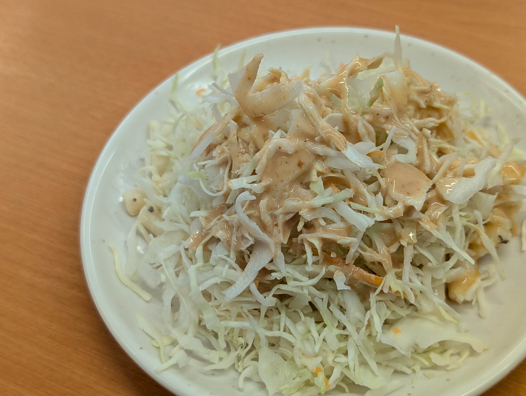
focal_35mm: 49
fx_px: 746
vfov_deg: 29.7
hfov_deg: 38.9
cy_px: 198
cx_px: 263
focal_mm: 6.9
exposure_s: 1/34.2
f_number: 1.68
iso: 21
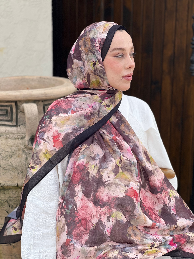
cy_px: 130
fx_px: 575
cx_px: 97
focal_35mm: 77
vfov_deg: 25.3
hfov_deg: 19.1
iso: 25
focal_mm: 9
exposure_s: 1/236
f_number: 2.8
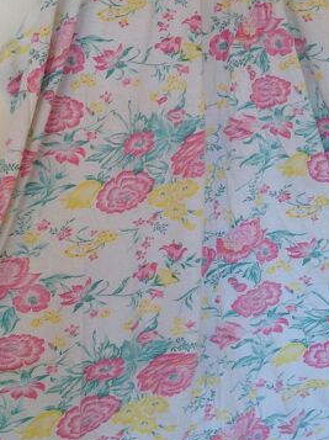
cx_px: 168
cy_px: 142
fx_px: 800
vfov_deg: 30.5
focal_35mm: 63
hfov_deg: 23.2
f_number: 2.4
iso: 80
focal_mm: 4.28
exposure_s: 1/60
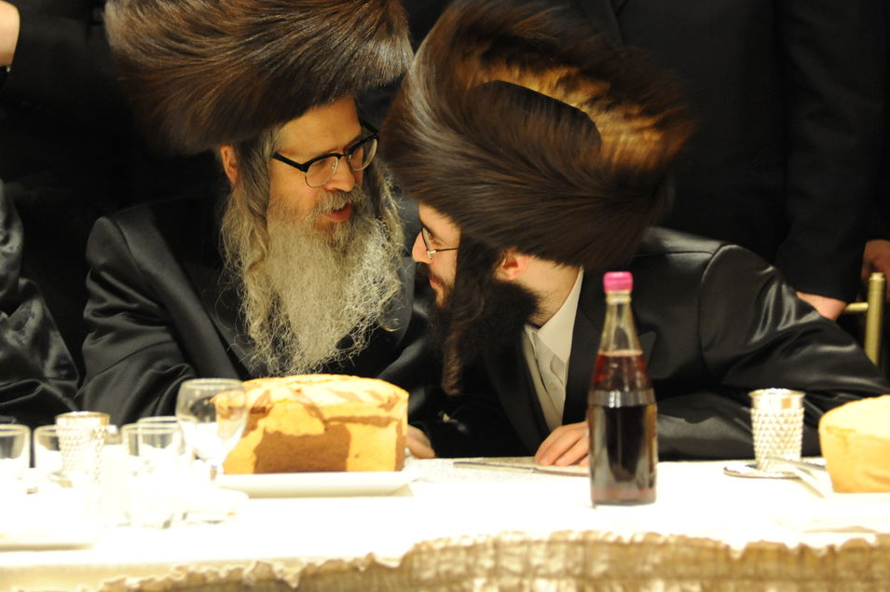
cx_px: 347
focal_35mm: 198
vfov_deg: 6.9
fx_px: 4891
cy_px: 179
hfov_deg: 10.4
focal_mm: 135
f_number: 3.2
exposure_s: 1/100
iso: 3200
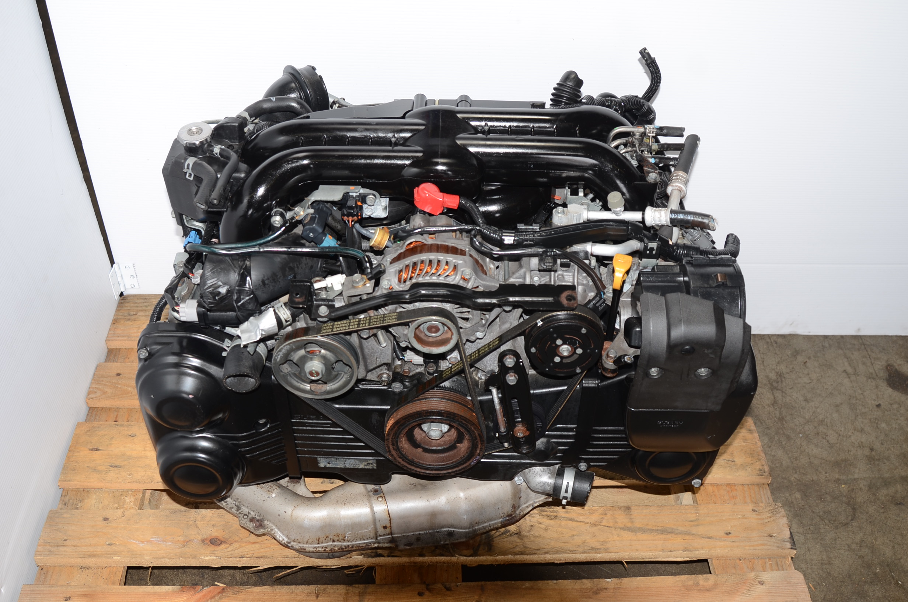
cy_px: 301
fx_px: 906
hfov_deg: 53.2
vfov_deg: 36.7
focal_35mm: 36
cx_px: 454
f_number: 5
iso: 100
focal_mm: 24
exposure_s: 1/30
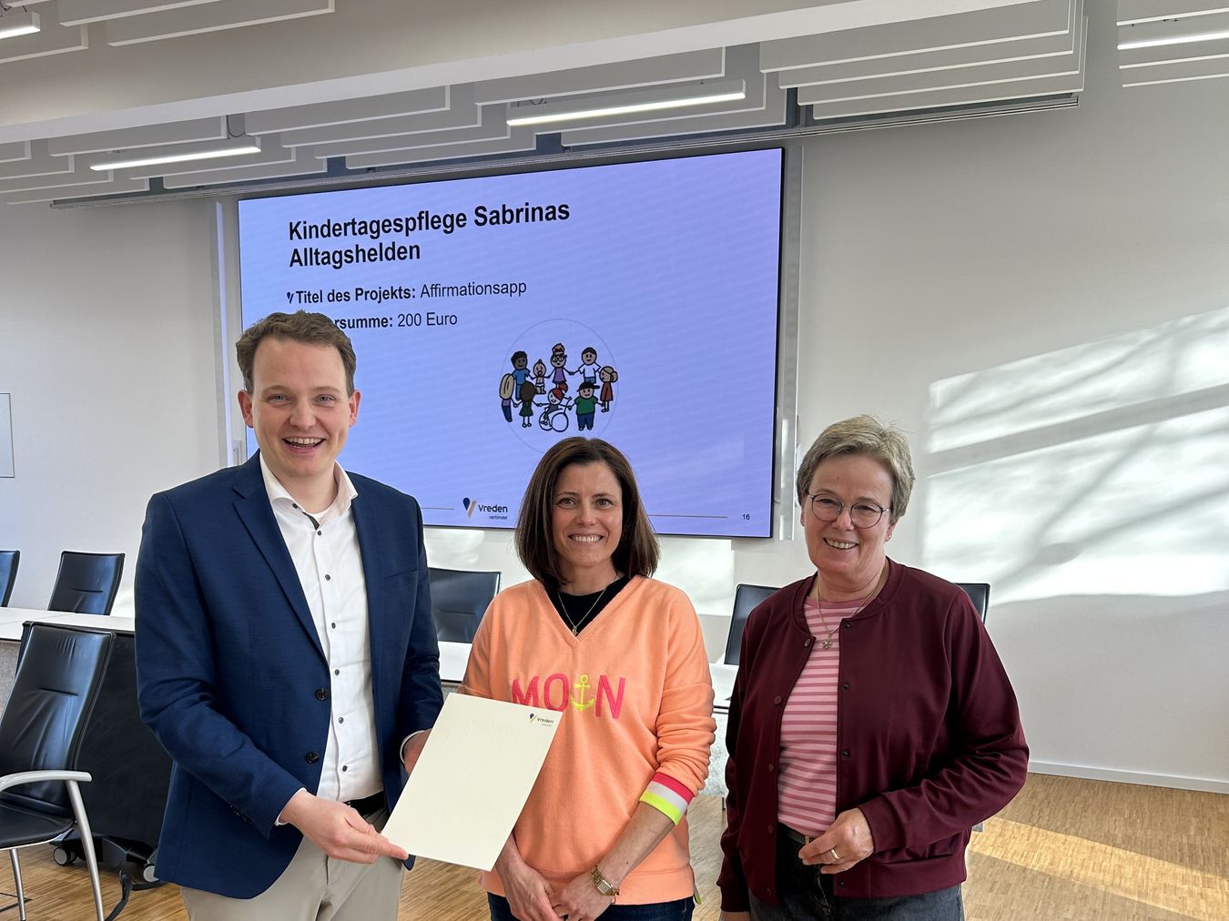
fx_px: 923
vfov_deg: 53.0
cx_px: 614
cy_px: 460
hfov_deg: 67.3
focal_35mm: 26
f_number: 1.5
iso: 32
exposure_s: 1/111
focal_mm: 5.7
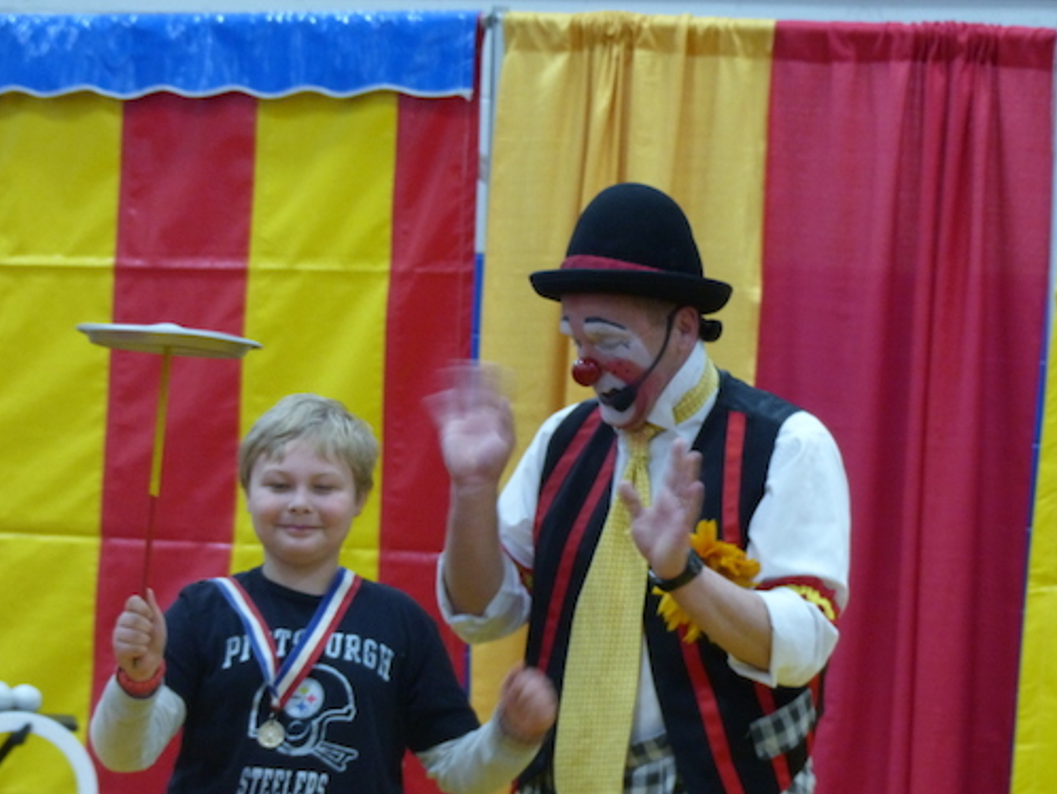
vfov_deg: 8.8
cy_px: 418
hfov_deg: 11.8
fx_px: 5132
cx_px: 557
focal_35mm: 168
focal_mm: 28.3
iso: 400
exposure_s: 1/25
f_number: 2.8
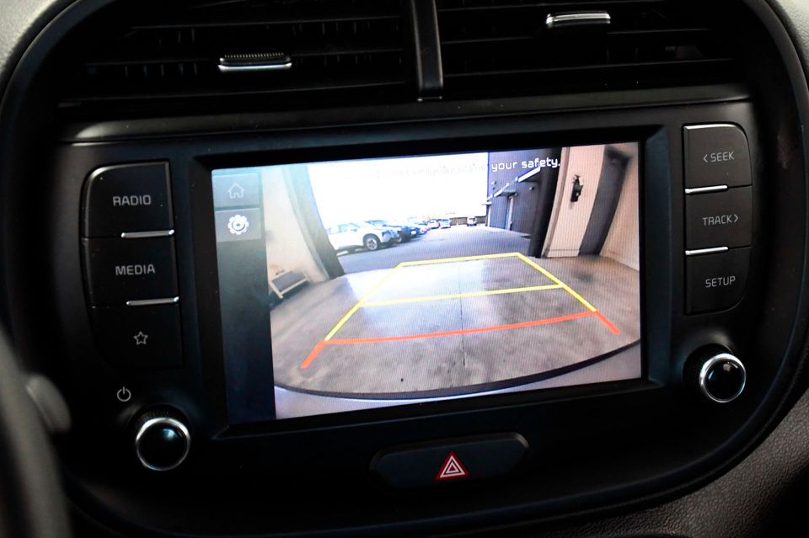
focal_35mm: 64
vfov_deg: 21.2
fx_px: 1437
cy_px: 265
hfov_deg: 31.4
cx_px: 391
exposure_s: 1/125
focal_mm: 40
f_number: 4.5
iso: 2500
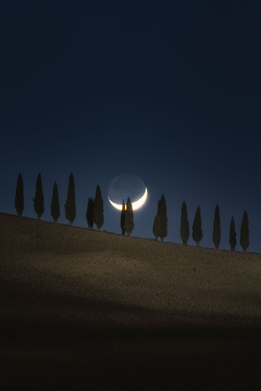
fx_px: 4350
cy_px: 196
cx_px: 130
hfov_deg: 3.4
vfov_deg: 5.2
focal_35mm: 400
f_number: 6.3
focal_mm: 400
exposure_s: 137
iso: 1600
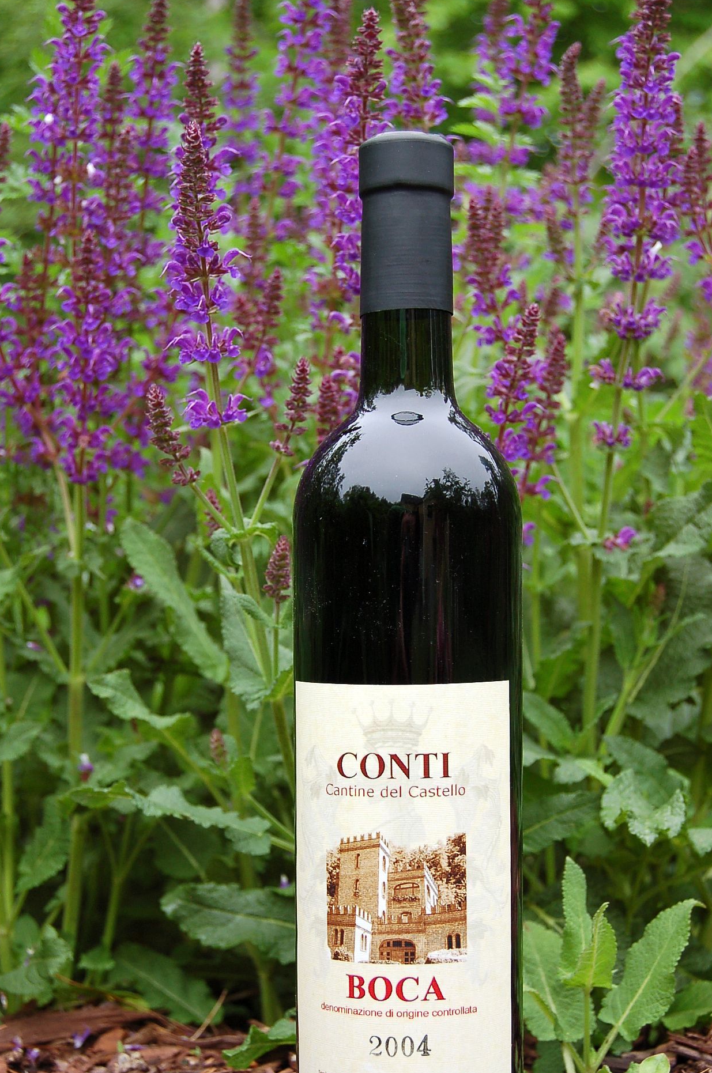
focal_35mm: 64
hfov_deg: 21.3
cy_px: 633
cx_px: 398
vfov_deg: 31.6
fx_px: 1894
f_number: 5.6
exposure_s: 1/125
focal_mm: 35
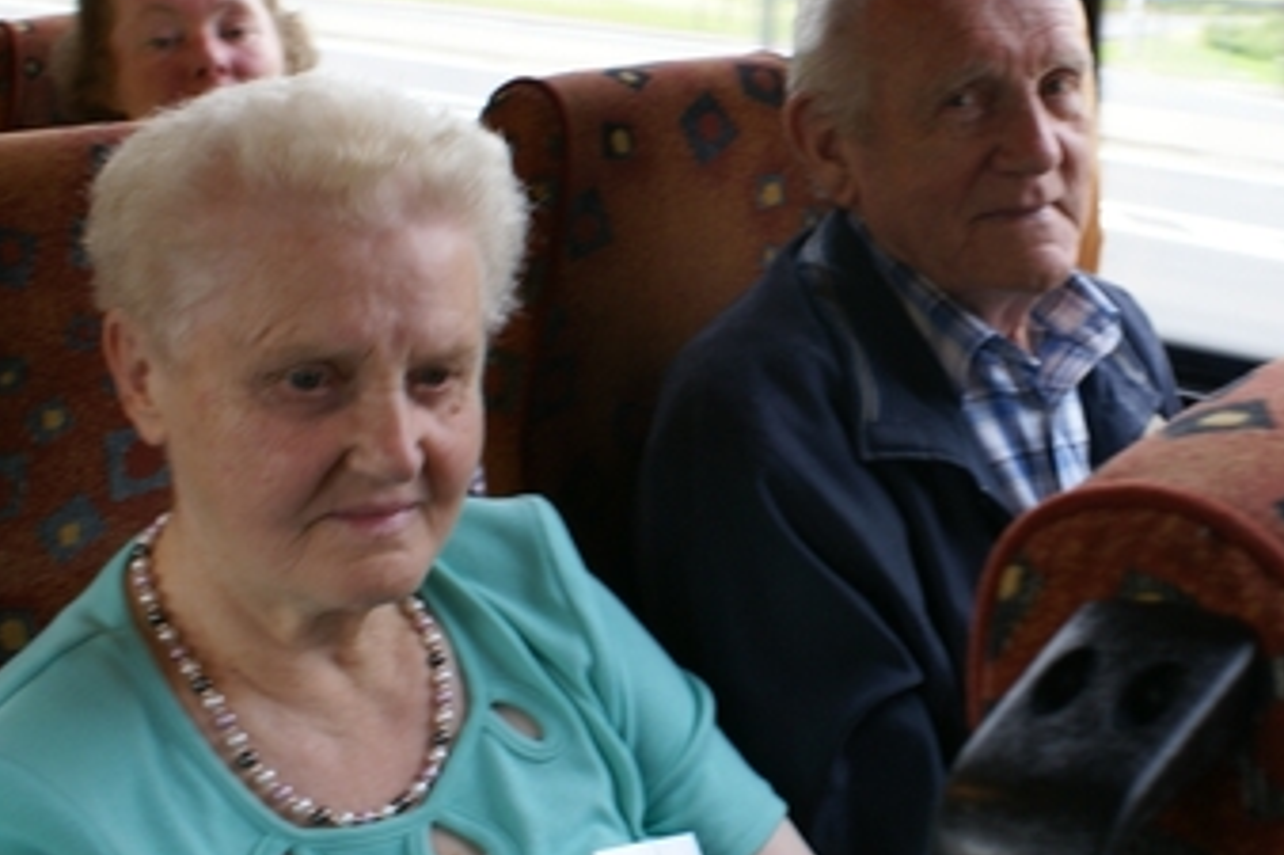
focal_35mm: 48
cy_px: 350
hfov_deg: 39.9
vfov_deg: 28.0
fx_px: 1711
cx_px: 976
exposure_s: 1/40
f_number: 5.6
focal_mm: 18
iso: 100
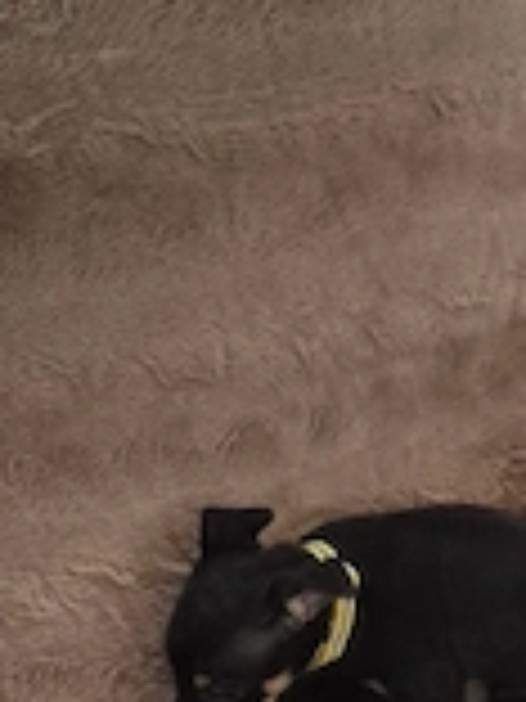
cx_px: 575
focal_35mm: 59
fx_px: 1195
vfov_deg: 30.5
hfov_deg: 23.3
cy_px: 698
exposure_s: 1/33
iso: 1600
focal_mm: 5.4
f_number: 1.8
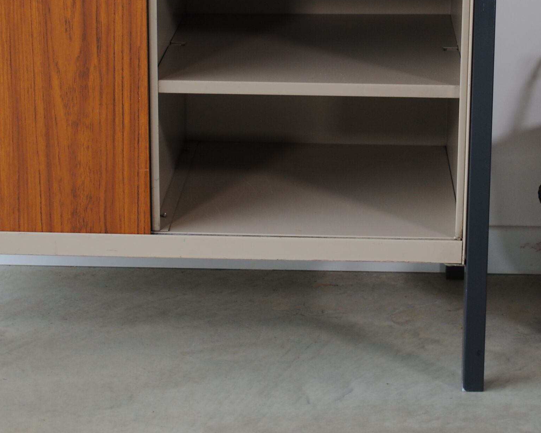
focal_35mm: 99
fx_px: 1585
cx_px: 346
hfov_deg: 19.3
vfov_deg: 15.4
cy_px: 74
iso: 100
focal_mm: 28
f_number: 4.5
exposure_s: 1/50
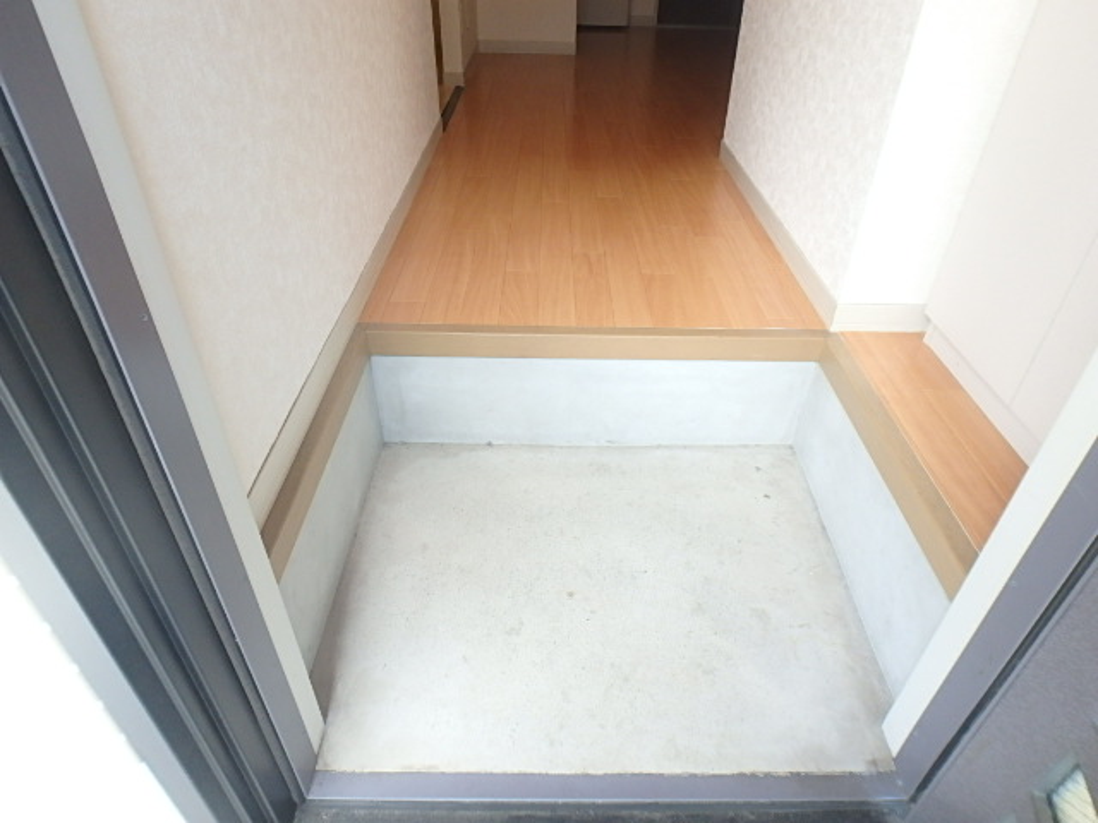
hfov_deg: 79.0
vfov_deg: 63.4
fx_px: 666
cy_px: 412
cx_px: 549
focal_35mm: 21
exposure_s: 1/40
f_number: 3.5
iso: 200
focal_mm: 3.7
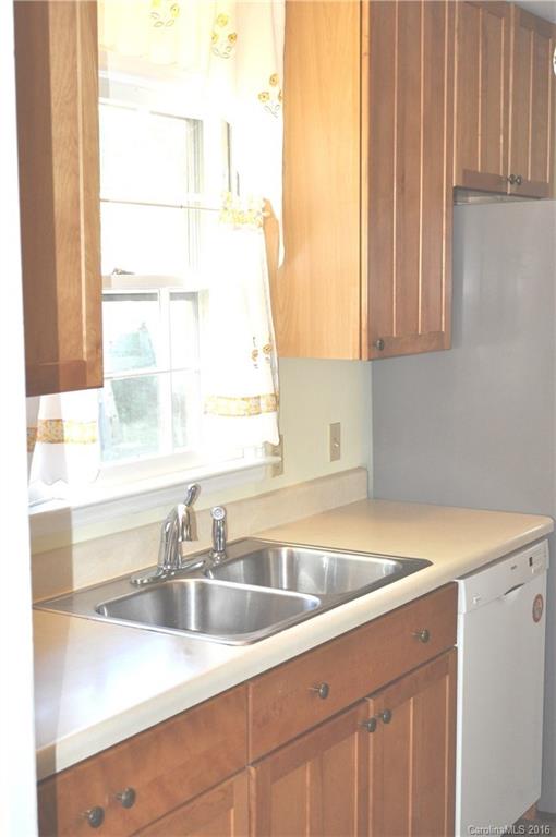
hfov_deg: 25.7
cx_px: 278
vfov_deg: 37.9
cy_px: 418
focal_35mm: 52
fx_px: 1219
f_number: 5
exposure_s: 1/60
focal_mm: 35
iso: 800
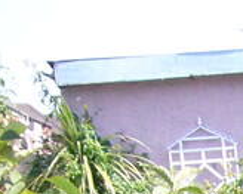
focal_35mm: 171
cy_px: 425
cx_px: 541
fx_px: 1229
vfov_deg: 8.4
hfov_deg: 10.1
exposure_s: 1/320
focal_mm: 4.6
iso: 80
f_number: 2.8
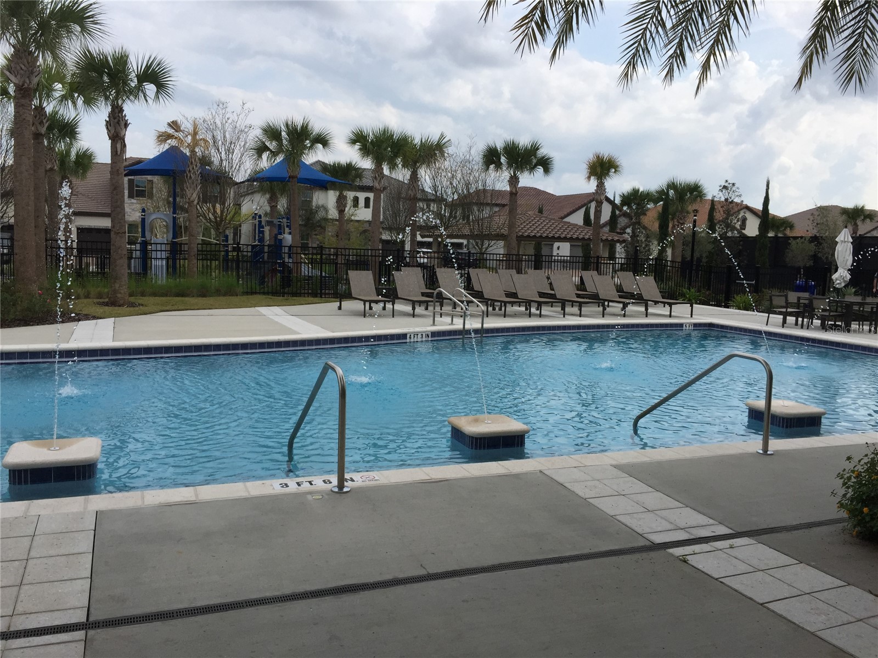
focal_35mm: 29
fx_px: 736
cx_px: 439
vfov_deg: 48.2
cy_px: 329
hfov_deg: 61.7
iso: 32
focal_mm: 4.15
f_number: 2.2
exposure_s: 1/2639
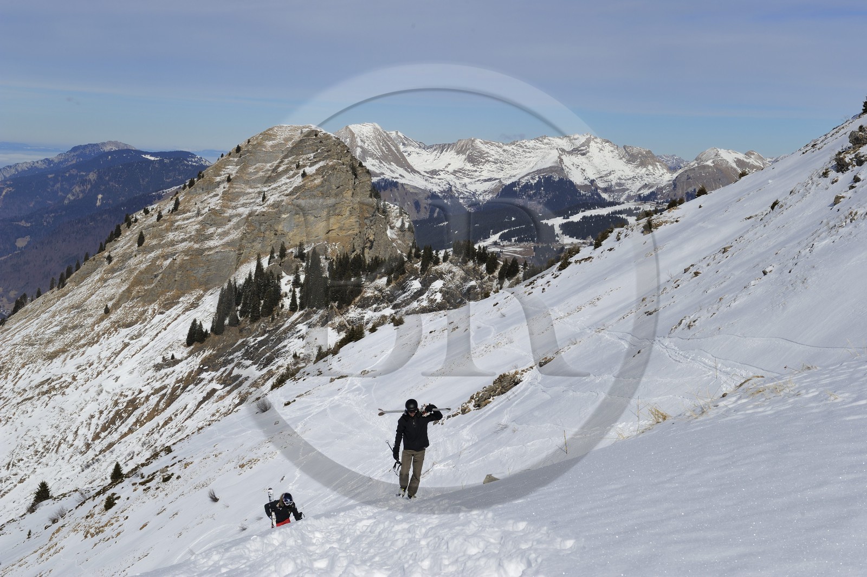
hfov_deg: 36.3
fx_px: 1323
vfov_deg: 24.6
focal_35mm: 55
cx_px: 434
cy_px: 288
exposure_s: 1/500
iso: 200
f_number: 10
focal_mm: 55
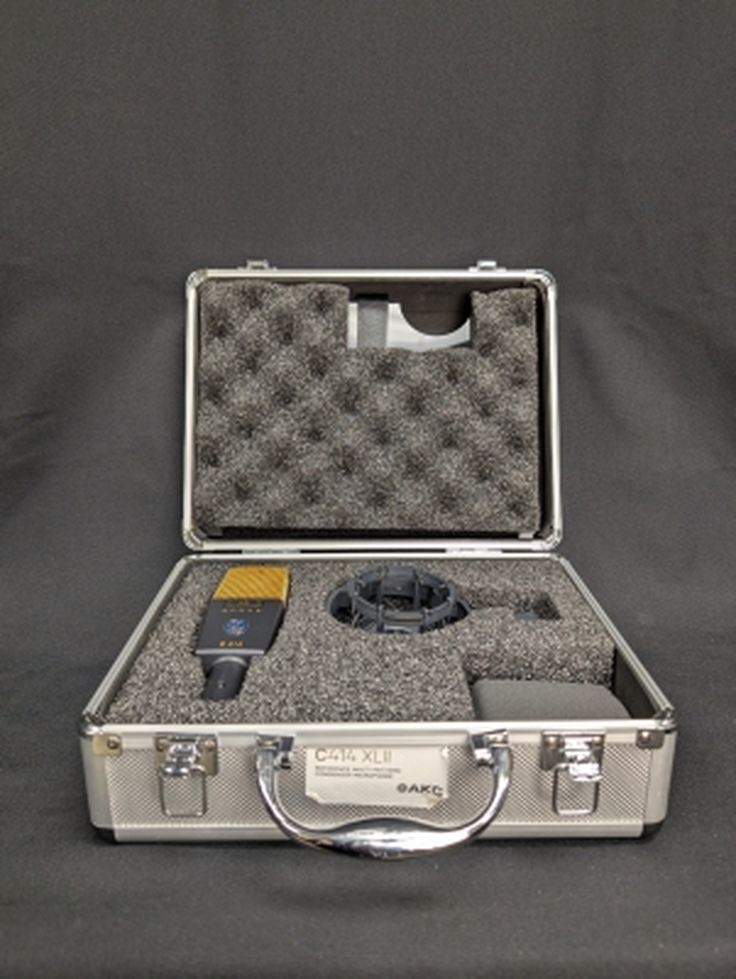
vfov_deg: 71.5
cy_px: 490
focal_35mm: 24
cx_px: 368
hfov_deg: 56.9
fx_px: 679
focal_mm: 6.9
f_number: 1.68
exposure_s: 1/25.4
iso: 32
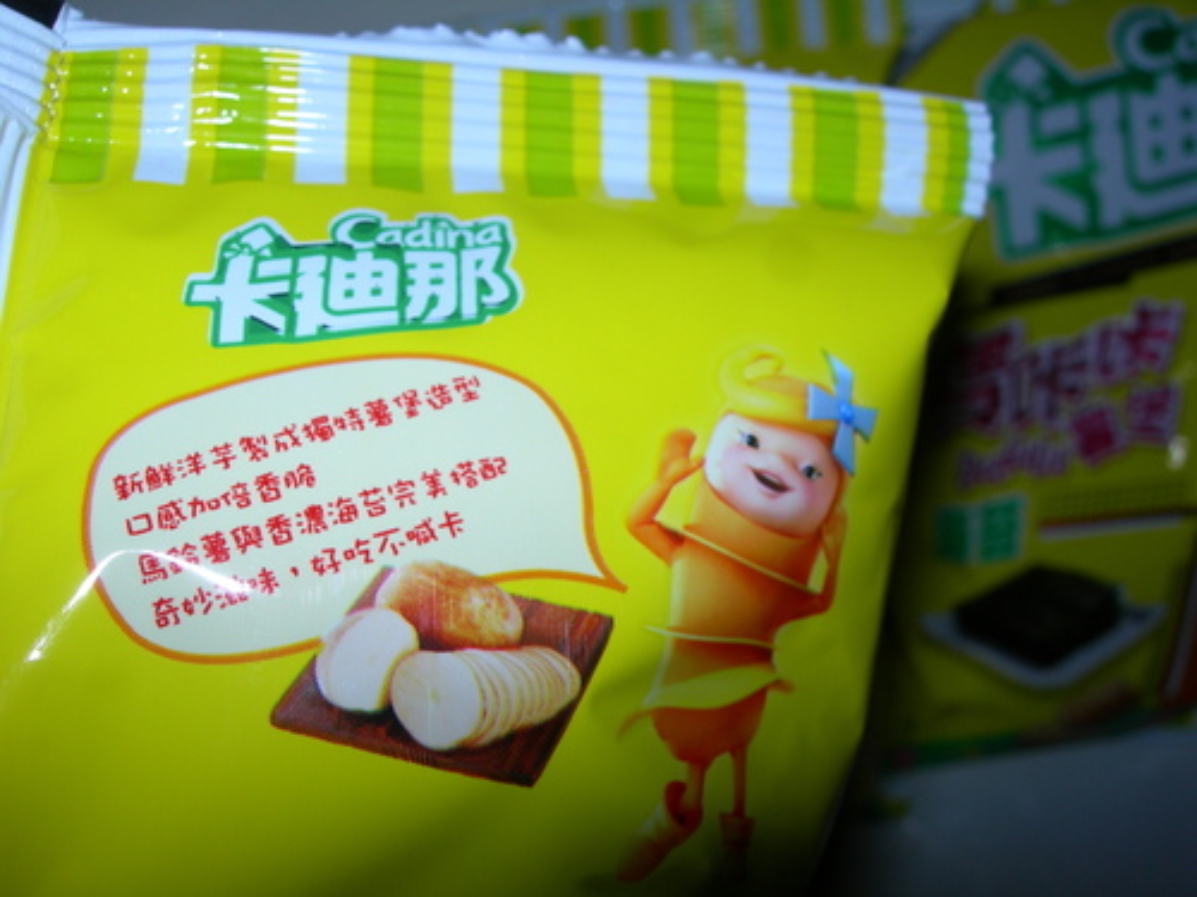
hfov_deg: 49.0
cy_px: 448
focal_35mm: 38
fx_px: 1314
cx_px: 598
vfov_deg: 37.7
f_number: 4.8
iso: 50
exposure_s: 1/60.1
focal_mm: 7.8
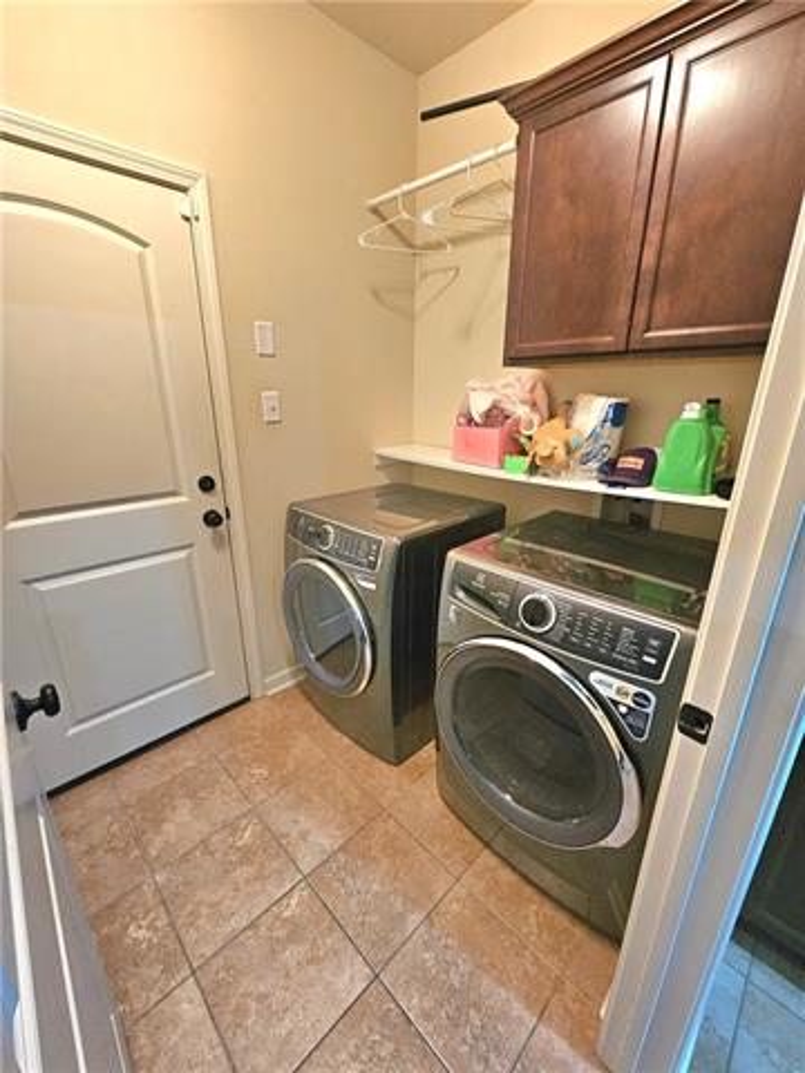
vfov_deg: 106.2
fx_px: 403
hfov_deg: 89.9
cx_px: 402
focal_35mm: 13
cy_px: 536
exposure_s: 1/30
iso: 320
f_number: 2.2
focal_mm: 2.2
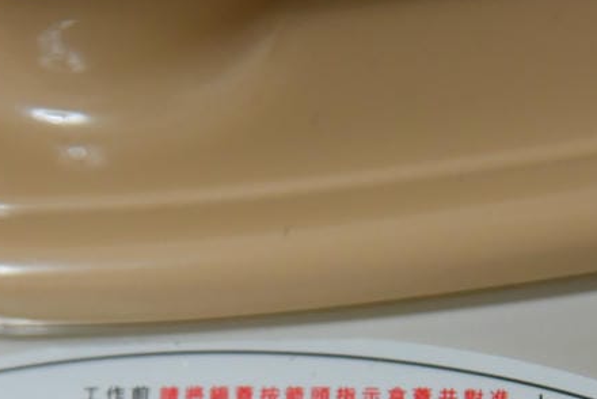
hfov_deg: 6.3
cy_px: 487
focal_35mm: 327
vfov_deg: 4.2
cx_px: 145
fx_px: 5426
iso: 1800
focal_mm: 120
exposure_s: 1/125
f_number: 4
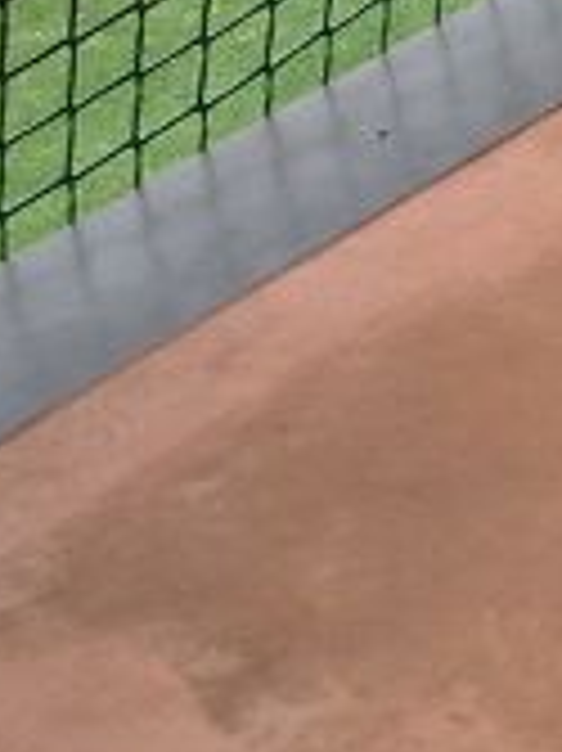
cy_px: -252
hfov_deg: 8.6
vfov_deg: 12.0
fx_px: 3468
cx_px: 1216
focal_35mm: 160
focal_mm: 3.3
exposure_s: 1/192
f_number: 2.4
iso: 25
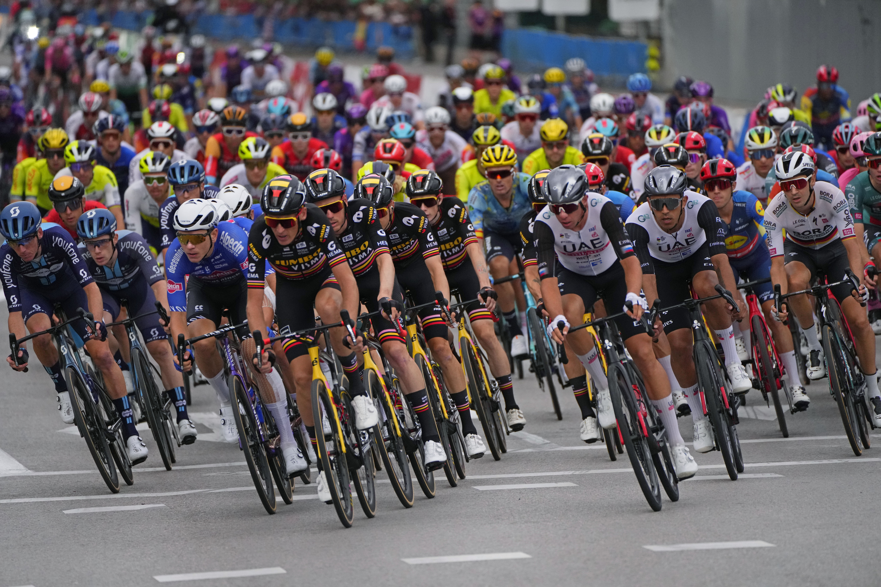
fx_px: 9788
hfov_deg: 5.2
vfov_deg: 3.4
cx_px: 440
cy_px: 294
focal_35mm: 400
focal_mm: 400
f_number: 5.6
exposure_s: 1/2500
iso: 3200
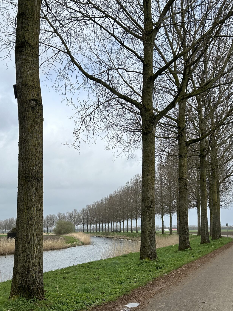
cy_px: 207
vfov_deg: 46.1
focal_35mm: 40
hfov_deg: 35.9
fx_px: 359
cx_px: 97
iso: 50
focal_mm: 5.7
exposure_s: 1/3460
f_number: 1.5
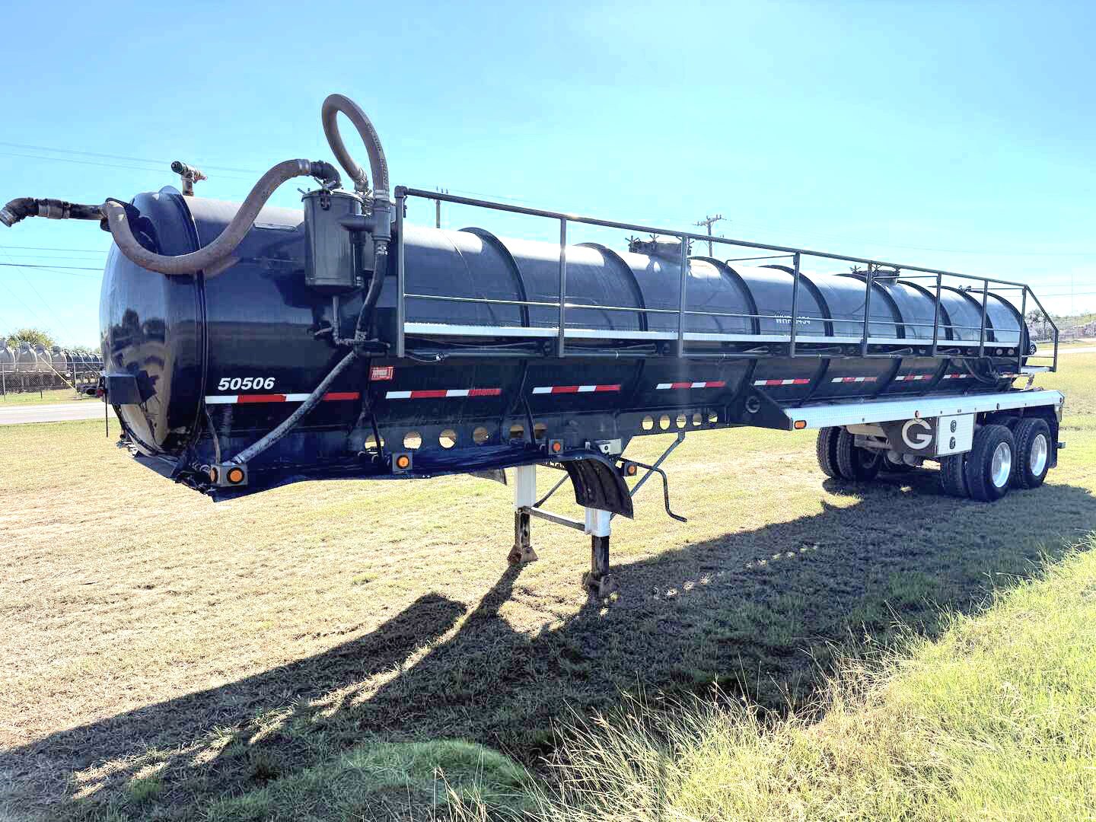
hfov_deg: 71.6
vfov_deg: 56.8
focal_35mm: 24
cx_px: 548
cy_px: 411
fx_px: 760
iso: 80
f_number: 1.78
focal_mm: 6.76
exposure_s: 1/10000
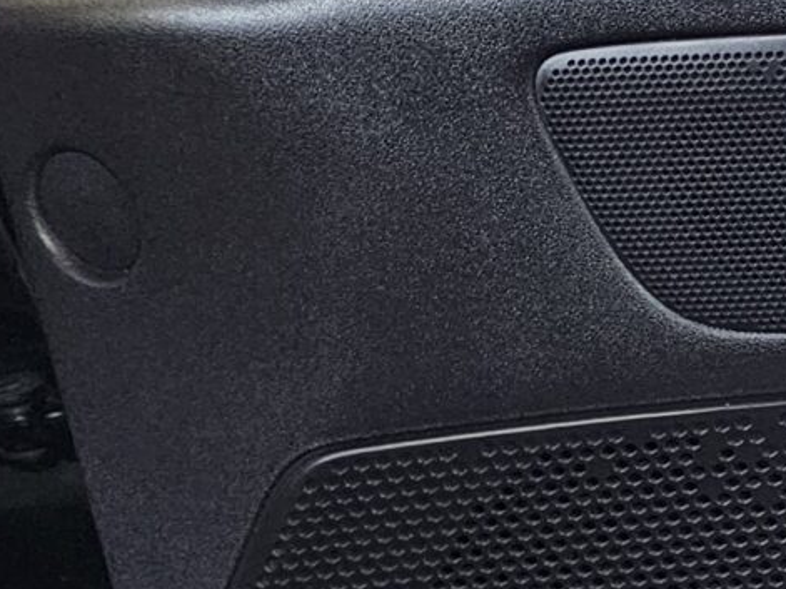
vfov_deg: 11.7
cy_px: 592
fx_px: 2838
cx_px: 1824
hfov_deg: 12.6
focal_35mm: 125
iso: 500
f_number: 1.7
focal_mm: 6.3
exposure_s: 1/24
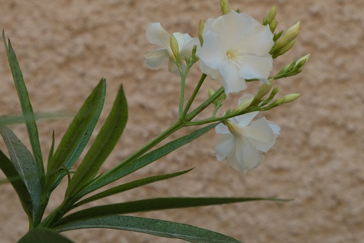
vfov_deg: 10.5
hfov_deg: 15.7
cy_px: 62
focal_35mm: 130
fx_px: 1315
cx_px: 232
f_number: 5.6
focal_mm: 55
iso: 200
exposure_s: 1/420
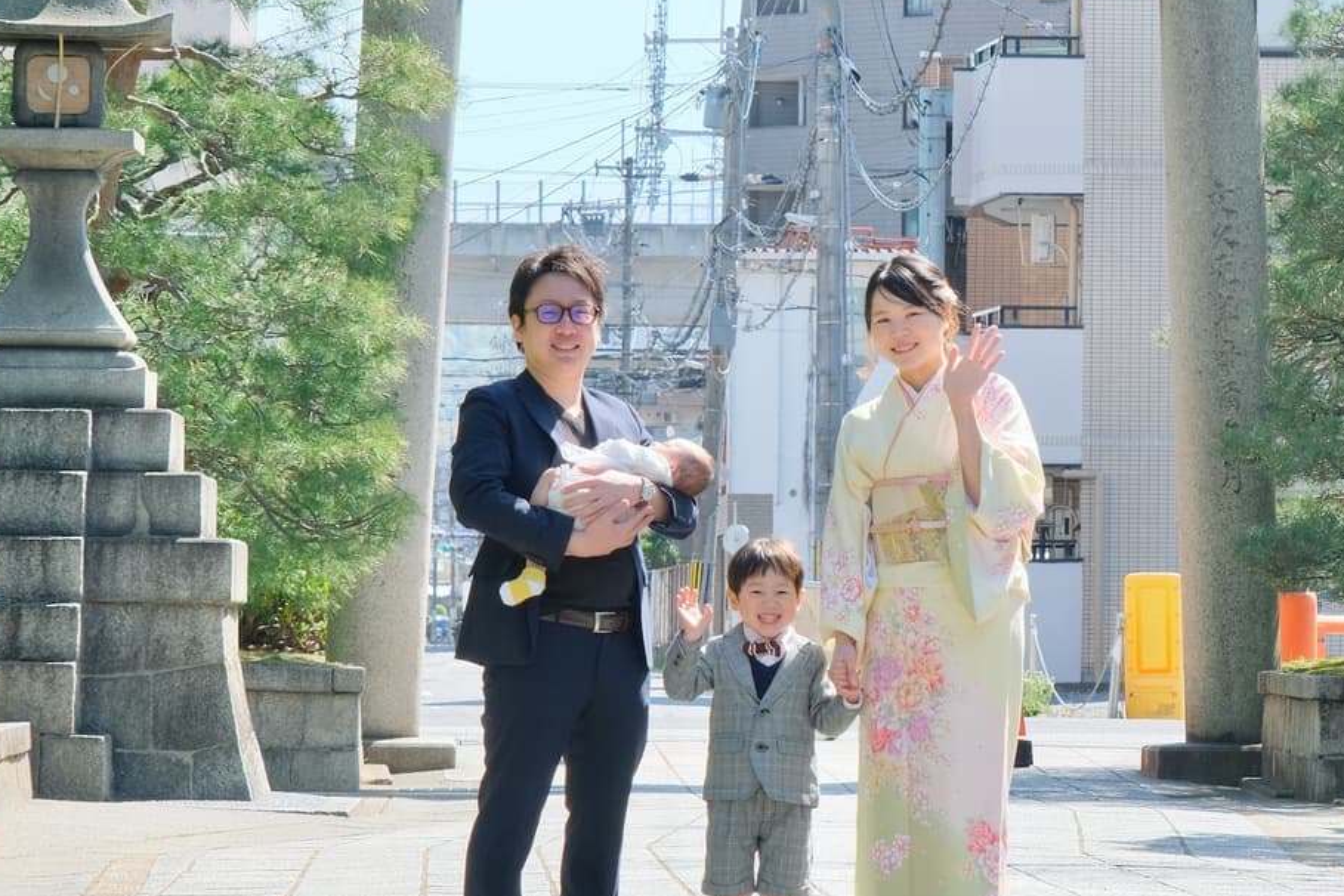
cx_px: 903
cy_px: 339
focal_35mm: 190
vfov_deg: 7.2
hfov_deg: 10.8
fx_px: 7093
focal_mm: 80
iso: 800
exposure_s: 1/250
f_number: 8
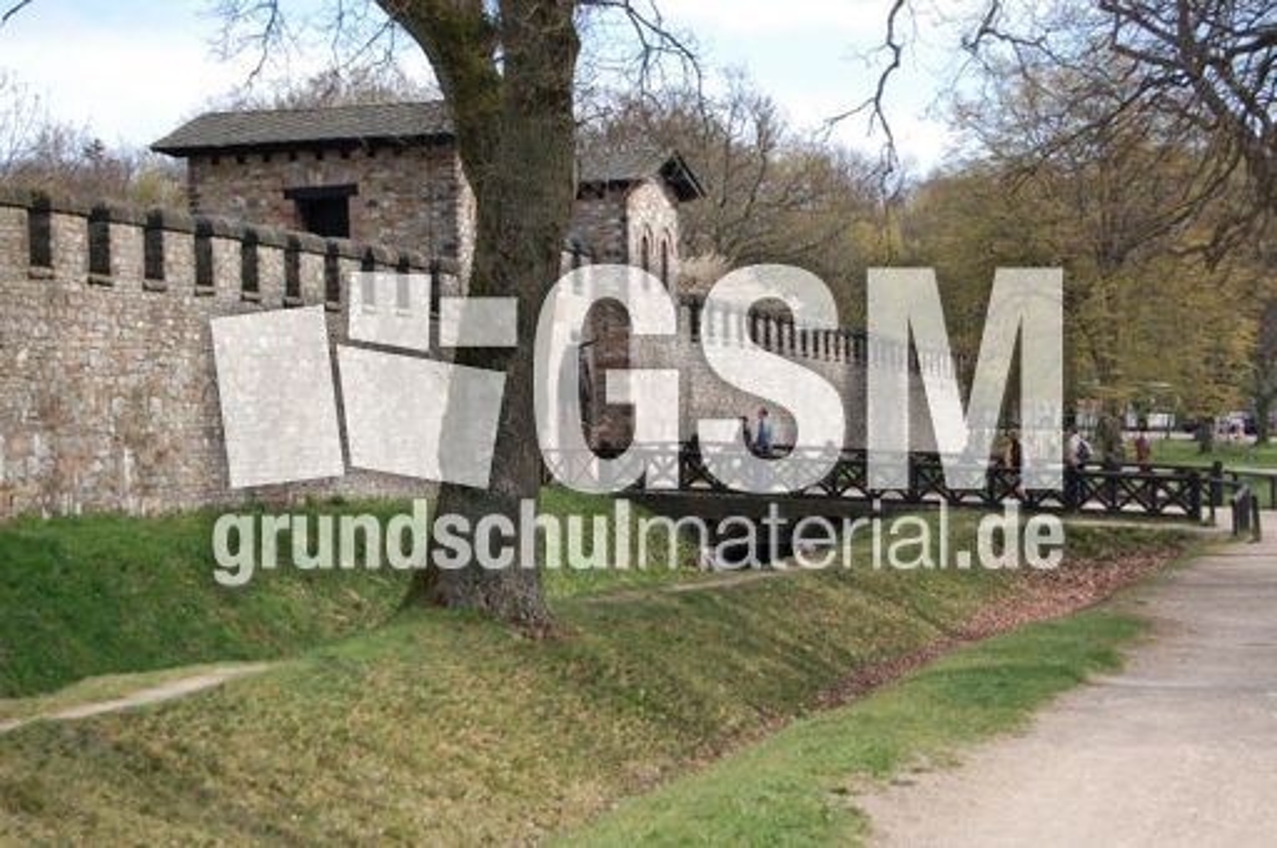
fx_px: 2657
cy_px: 424
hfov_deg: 27.0
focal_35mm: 75
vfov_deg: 18.1
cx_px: 638
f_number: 5.6
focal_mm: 50
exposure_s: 1/2500
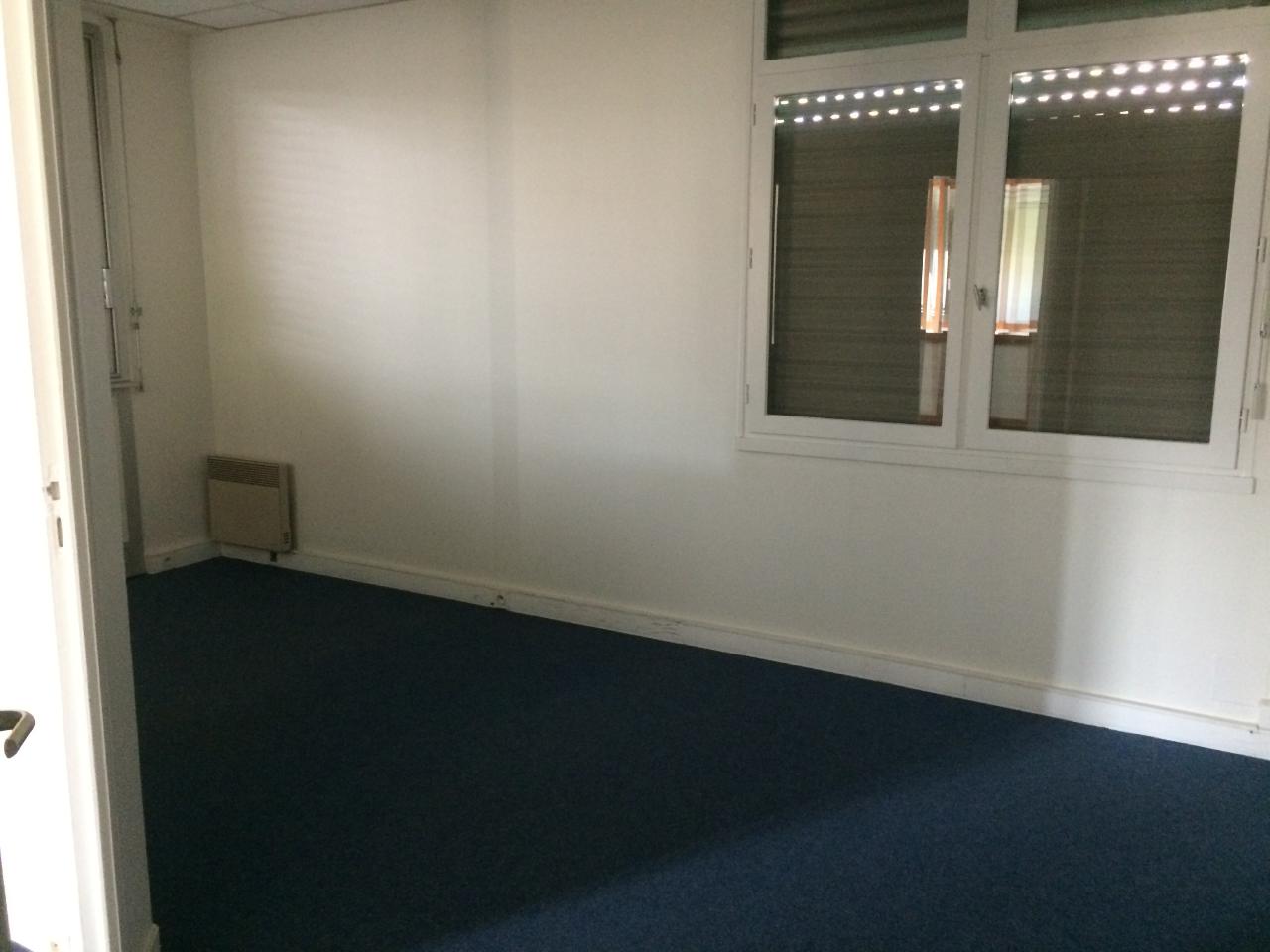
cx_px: 635
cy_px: 476
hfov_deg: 61.7
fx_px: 1064
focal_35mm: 29
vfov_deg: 48.2
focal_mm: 4.15
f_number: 2.2
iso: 320
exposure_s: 1/17
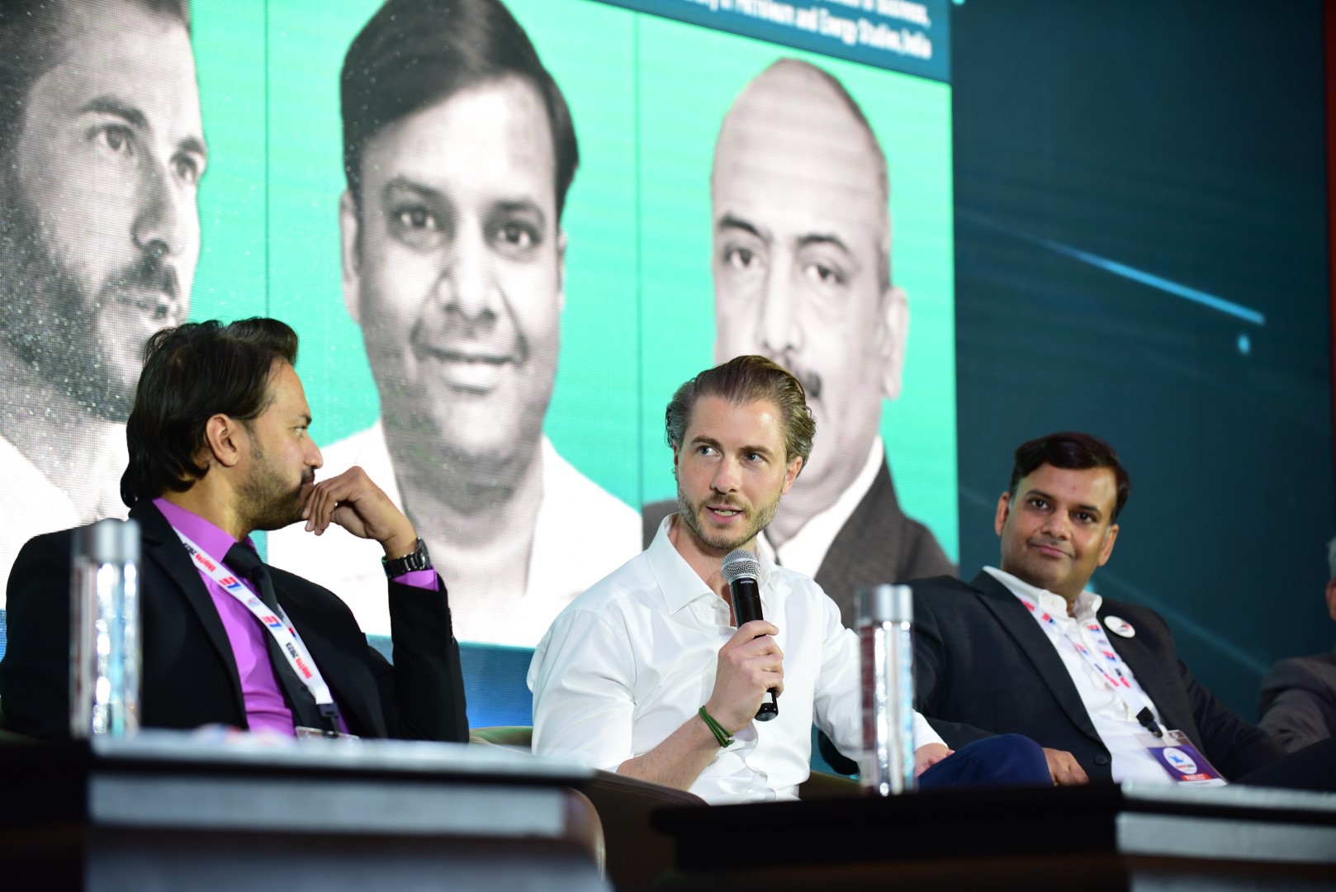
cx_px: 668
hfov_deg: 16.4
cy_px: 446
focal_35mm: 125
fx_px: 4640
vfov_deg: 11.0
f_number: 3.2
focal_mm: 125
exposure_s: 1/125
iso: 1000
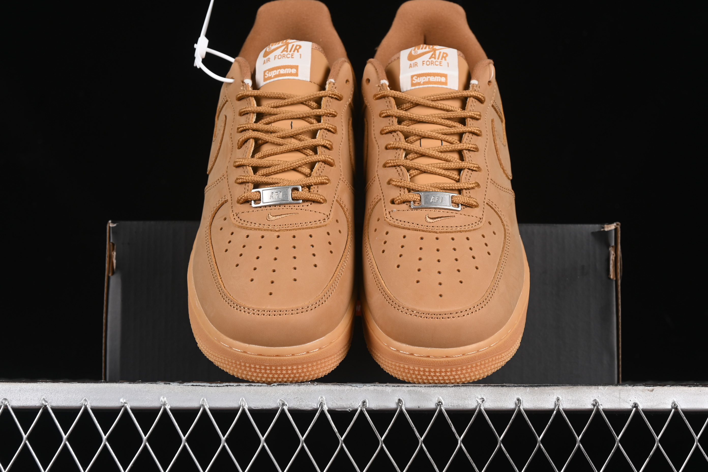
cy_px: 236
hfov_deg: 27.0
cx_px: 354
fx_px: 1475
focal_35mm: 75
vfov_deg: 18.2
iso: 160
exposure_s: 1/80
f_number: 7.1
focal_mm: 50
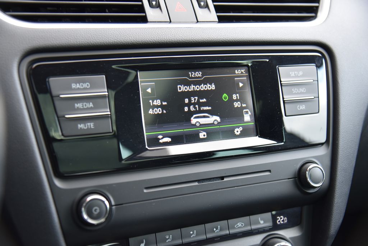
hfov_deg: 39.6
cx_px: 184
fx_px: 511
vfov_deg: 27.0
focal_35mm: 50
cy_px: 123
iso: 500
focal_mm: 50
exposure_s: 1/50
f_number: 4
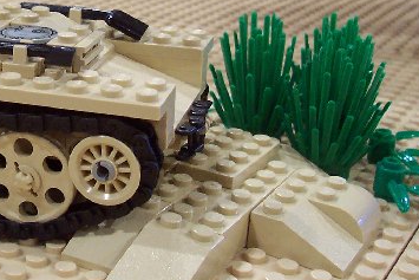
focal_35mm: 77
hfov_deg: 25.3
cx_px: 24
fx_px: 897
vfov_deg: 17.5
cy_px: 37
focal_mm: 5.6
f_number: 2.8
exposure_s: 1/30
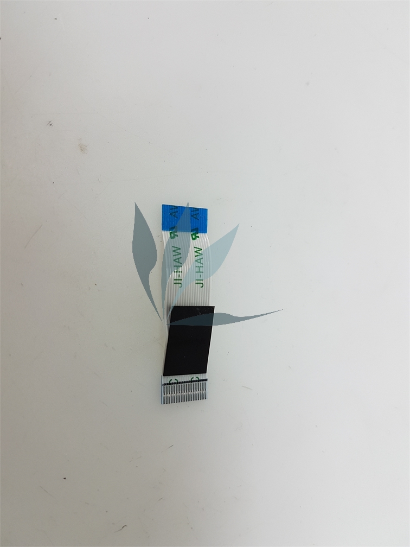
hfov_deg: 53.1
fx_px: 411
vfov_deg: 67.3
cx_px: 205
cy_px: 274
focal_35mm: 26
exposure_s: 1/100
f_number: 1.7
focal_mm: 4.2
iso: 50
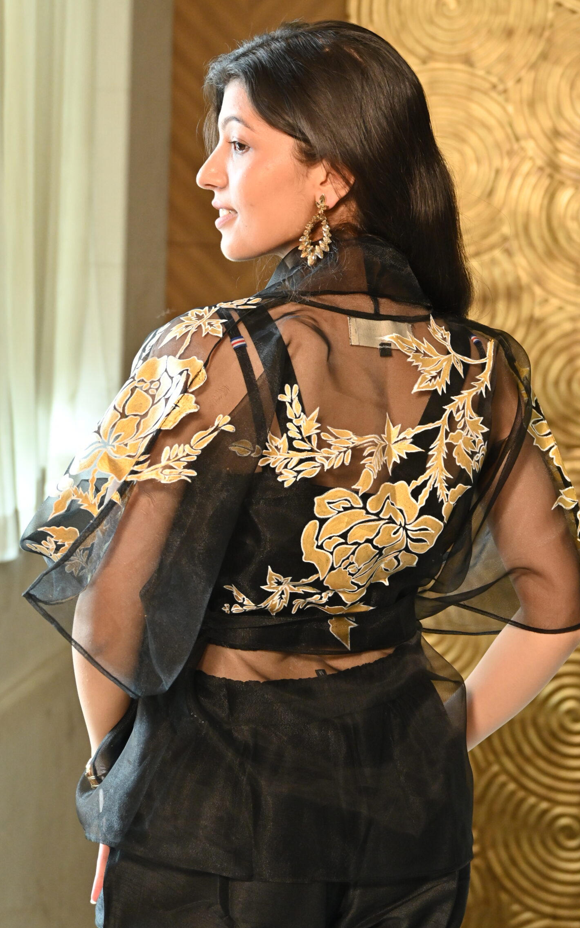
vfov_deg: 24.5
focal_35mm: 85
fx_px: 2140
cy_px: 438
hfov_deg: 15.4
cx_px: 329
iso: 1250
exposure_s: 1/80
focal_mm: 49
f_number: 4.8
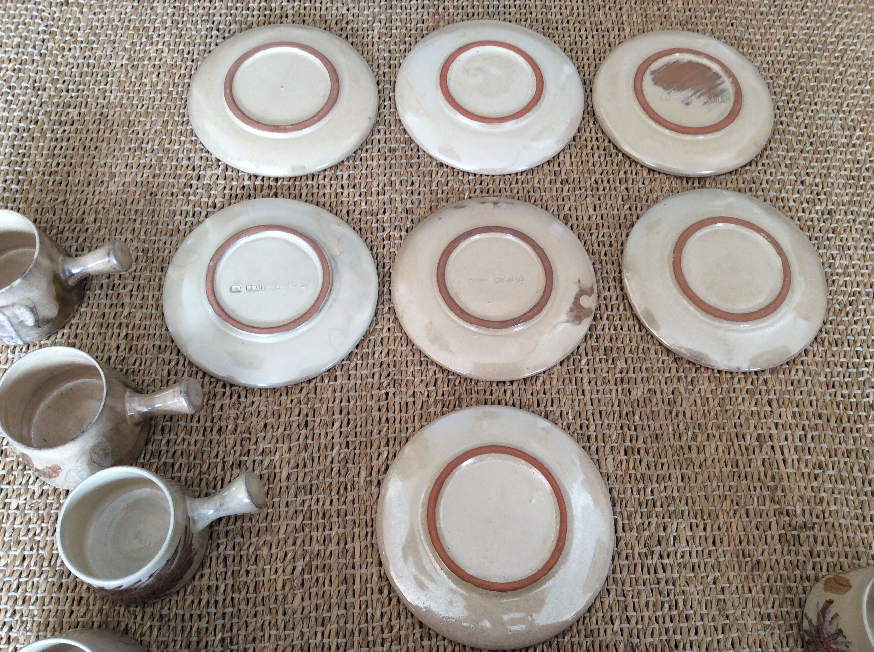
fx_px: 807
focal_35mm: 32
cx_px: 437
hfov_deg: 56.9
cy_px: 326
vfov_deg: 44.1
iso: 50
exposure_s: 1/50
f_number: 2.4
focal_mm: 3.3
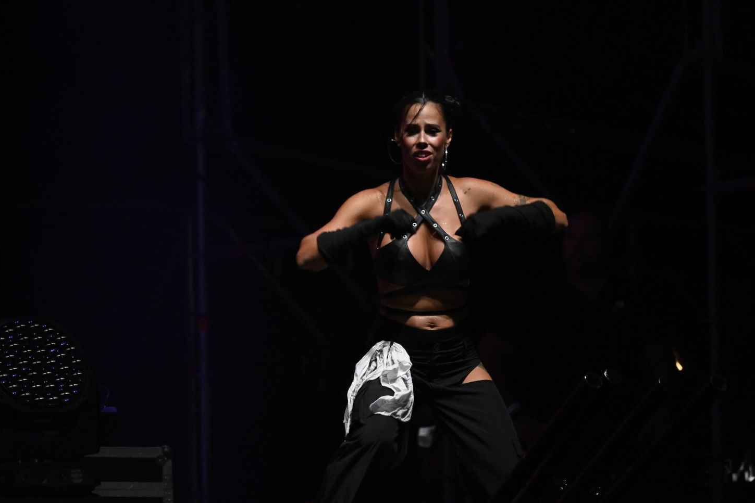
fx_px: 8682
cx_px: 380
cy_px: 244
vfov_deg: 3.3
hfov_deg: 5.0
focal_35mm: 414
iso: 4000
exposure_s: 1/320
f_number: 6.3
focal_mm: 250
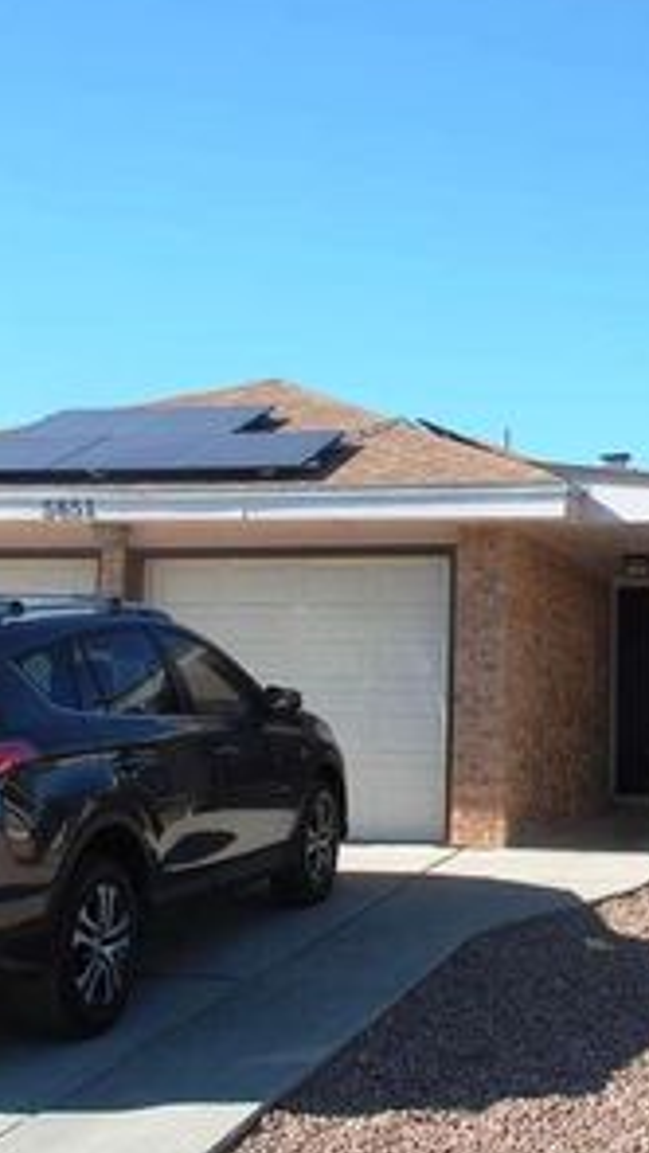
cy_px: 532
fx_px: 1468
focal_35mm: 48
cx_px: 715
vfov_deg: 42.9
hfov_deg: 23.4
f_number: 6.3
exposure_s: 1/160
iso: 100
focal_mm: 18
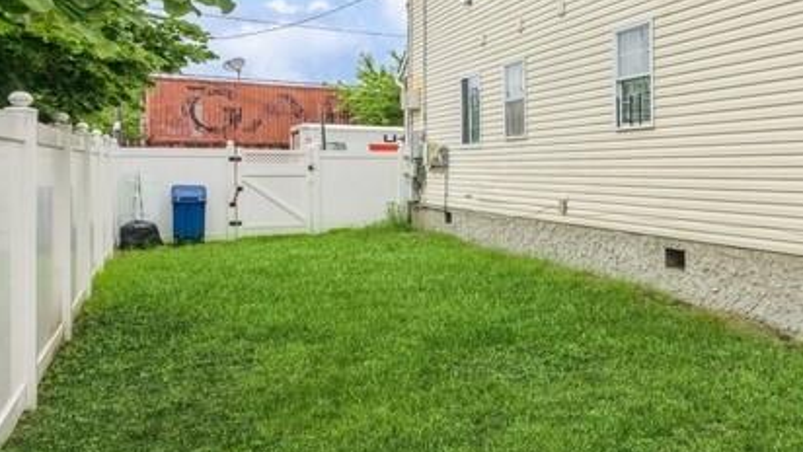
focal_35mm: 32
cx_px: 869
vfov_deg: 36.4
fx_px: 682
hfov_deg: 46.3
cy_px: 158
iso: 400
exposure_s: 1/250
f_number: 11
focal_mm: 14
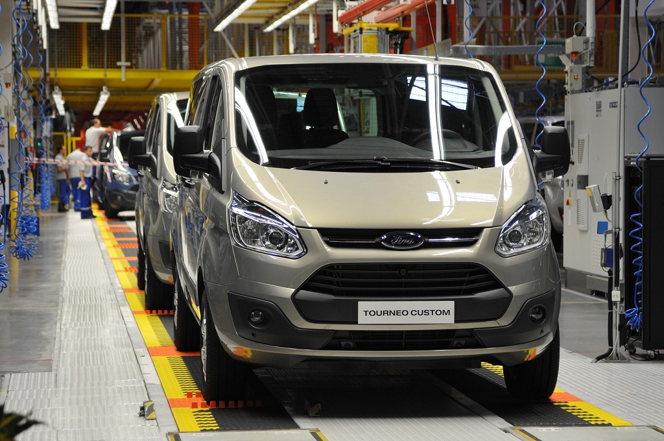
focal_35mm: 112
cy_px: 220
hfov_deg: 18.2
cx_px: 332
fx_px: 2072
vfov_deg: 12.1
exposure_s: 1/160
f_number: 4
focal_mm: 75
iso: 640
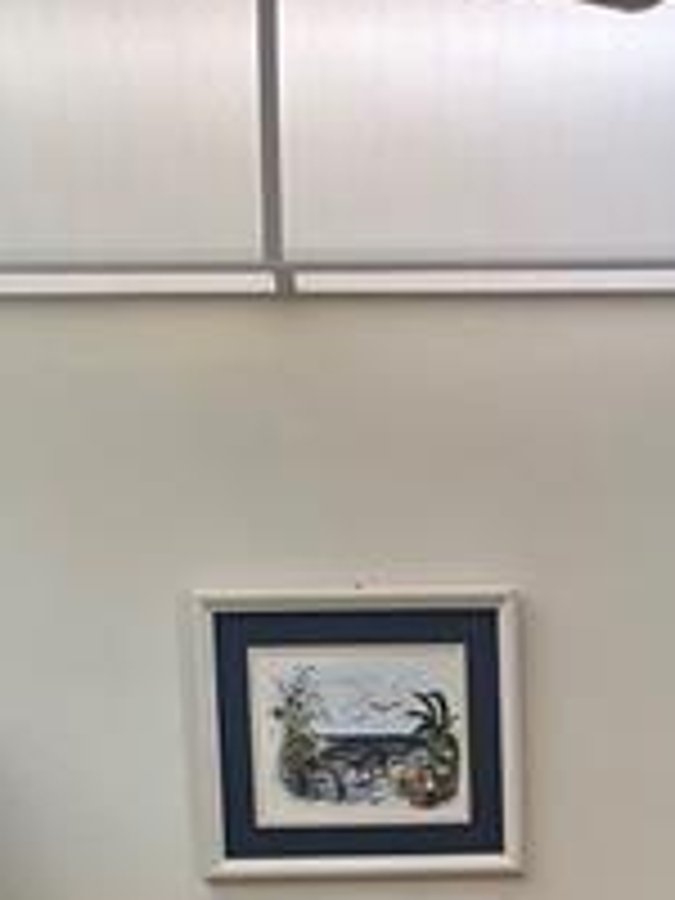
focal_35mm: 100
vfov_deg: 17.9
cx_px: 572
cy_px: 1274
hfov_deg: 14.7
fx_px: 2600
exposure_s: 1/120
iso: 80
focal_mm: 5.1
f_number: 1.6
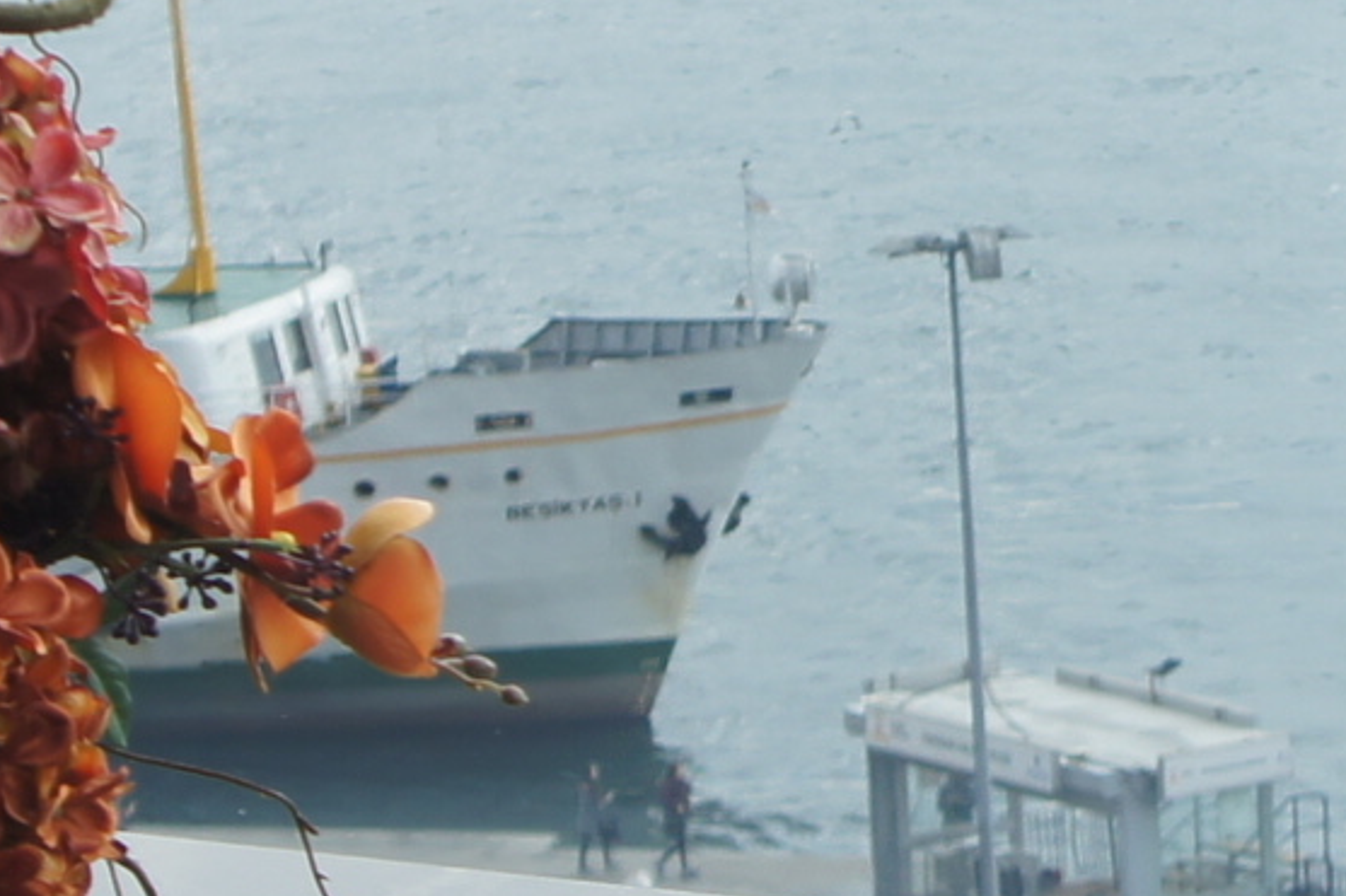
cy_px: 97
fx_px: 8410
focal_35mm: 225
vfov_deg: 6.1
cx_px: 1692
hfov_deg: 9.0
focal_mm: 25
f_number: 4.5
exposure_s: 1/640
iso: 200
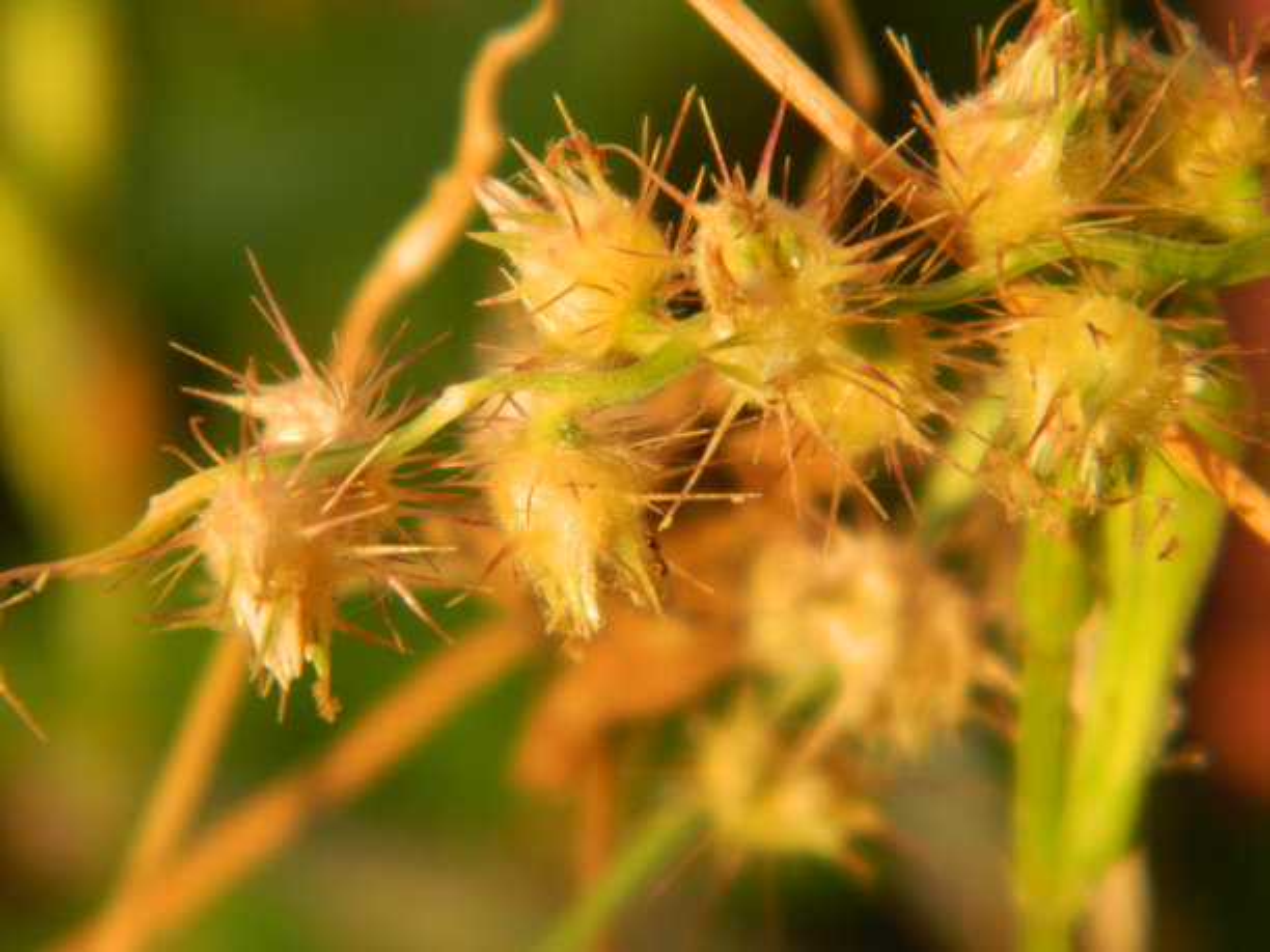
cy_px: 476
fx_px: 6494
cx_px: 635
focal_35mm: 177
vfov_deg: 8.4
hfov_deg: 11.2
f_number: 5.1
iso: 80
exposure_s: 1/100
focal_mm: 31.8
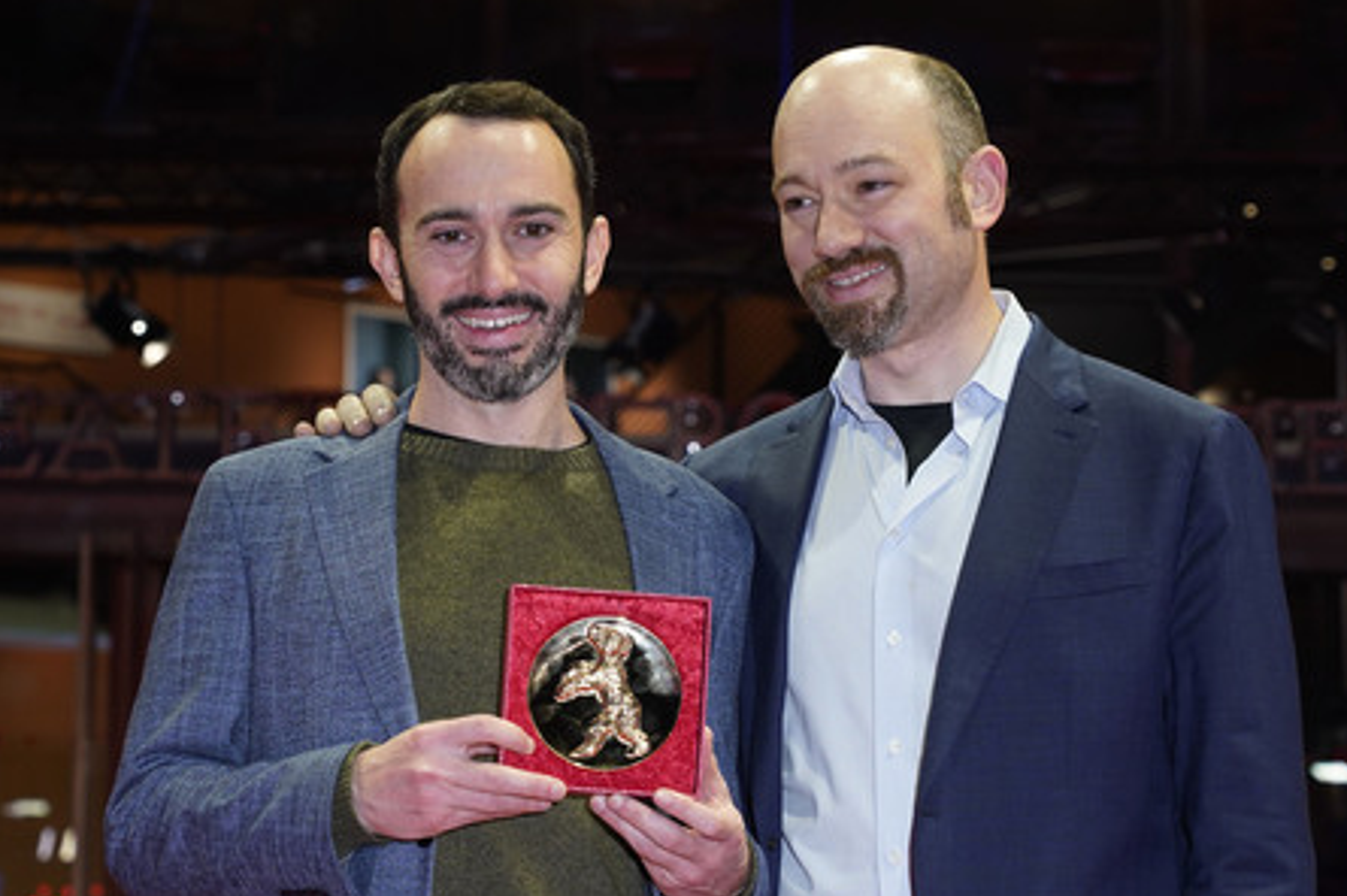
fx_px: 2841
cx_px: 670
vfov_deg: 17.9
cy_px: 448
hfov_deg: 26.7
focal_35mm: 76
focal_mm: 75
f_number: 5.6
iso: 1250
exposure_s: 1/160
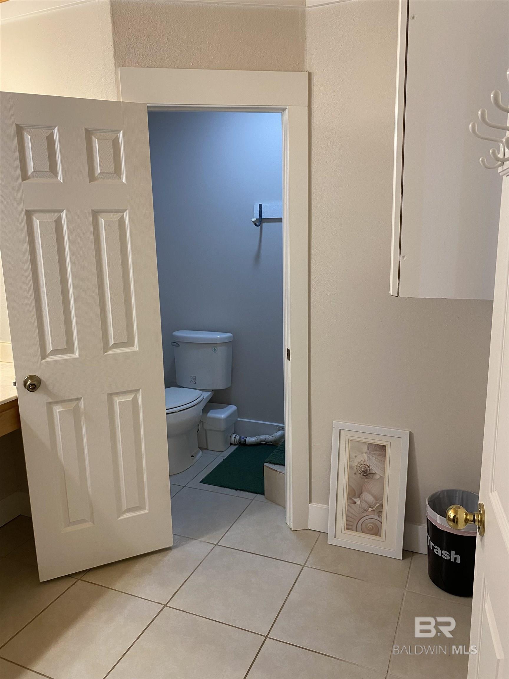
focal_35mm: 26
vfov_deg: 67.3
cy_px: 340
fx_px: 510
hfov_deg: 53.1
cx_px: 254
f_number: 1.8
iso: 125
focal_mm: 4.25
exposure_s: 1/60
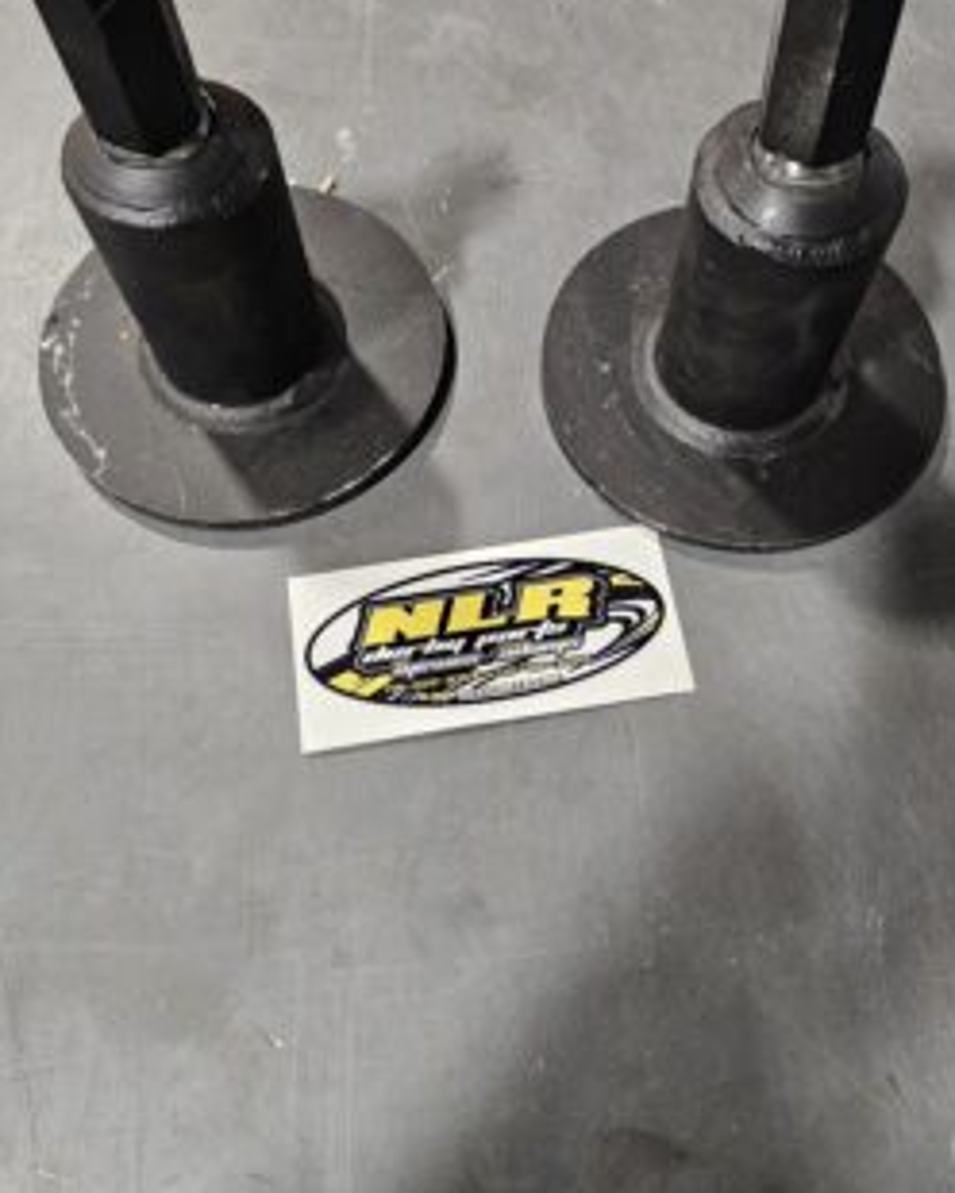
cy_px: 558
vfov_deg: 60.4
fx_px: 1025
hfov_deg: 49.9
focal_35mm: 29
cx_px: 508
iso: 800
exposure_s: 1/120
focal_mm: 6.3
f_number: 1.7
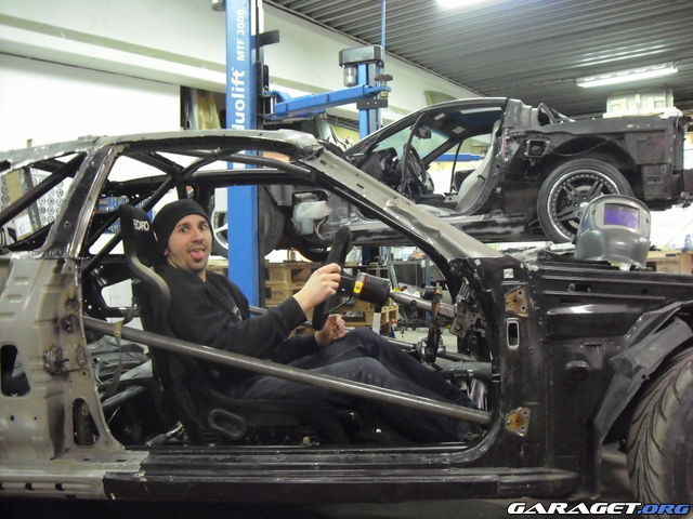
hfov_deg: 50.1
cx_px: 346
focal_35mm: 37
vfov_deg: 38.7
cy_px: 260
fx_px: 741
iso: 800
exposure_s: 1/13
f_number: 2.7
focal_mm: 6.2
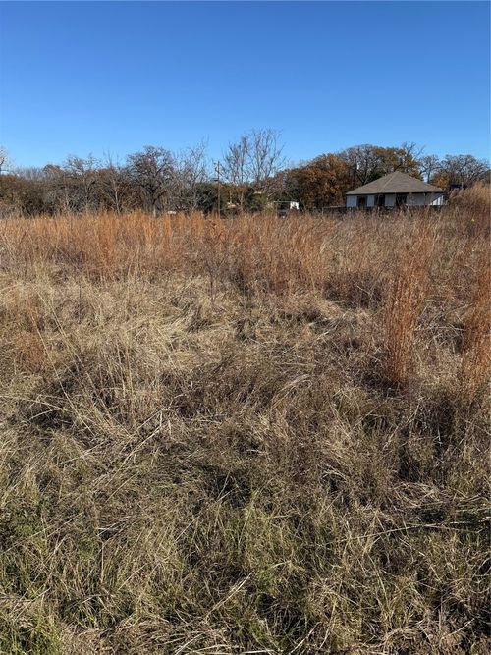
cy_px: 328
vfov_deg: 71.6
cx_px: 246
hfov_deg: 56.8
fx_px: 454
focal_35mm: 24
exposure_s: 1/4405
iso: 80
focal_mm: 6.76
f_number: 1.78
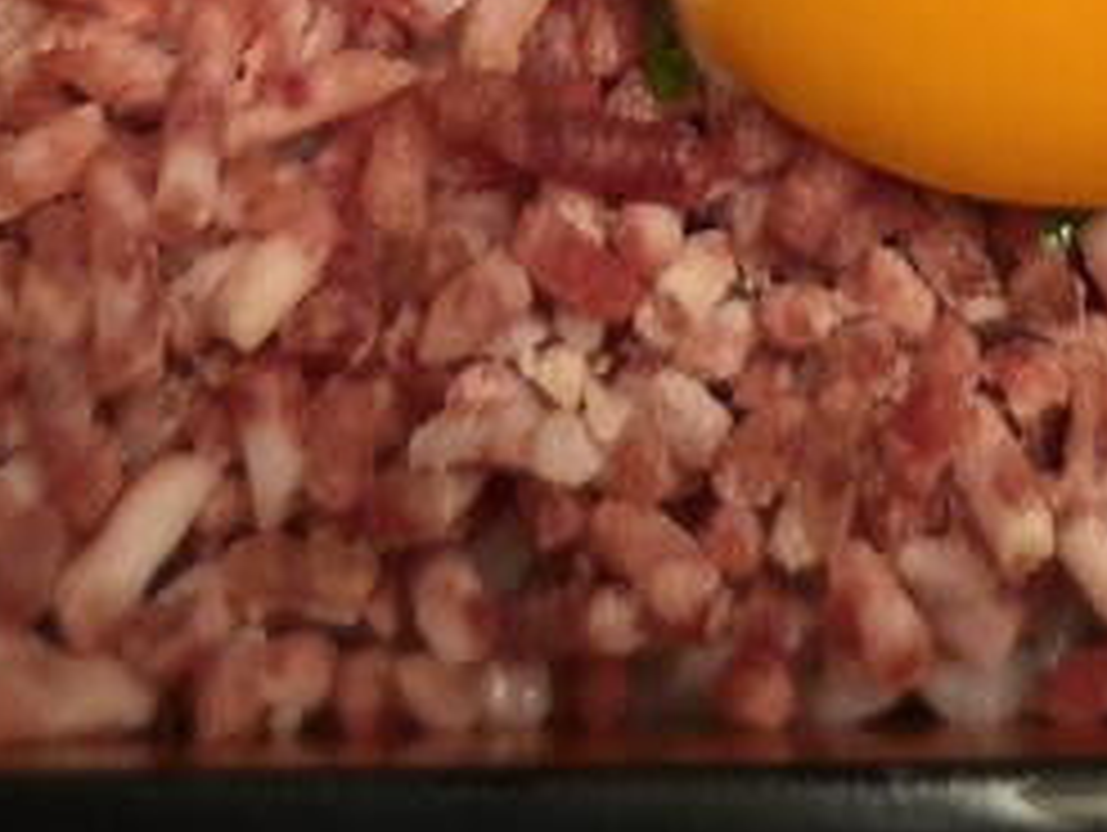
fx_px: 2689
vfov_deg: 15.2
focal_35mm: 84
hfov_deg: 22.9
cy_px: -663
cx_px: 886
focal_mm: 6.3
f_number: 1.7
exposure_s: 1/33
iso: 320
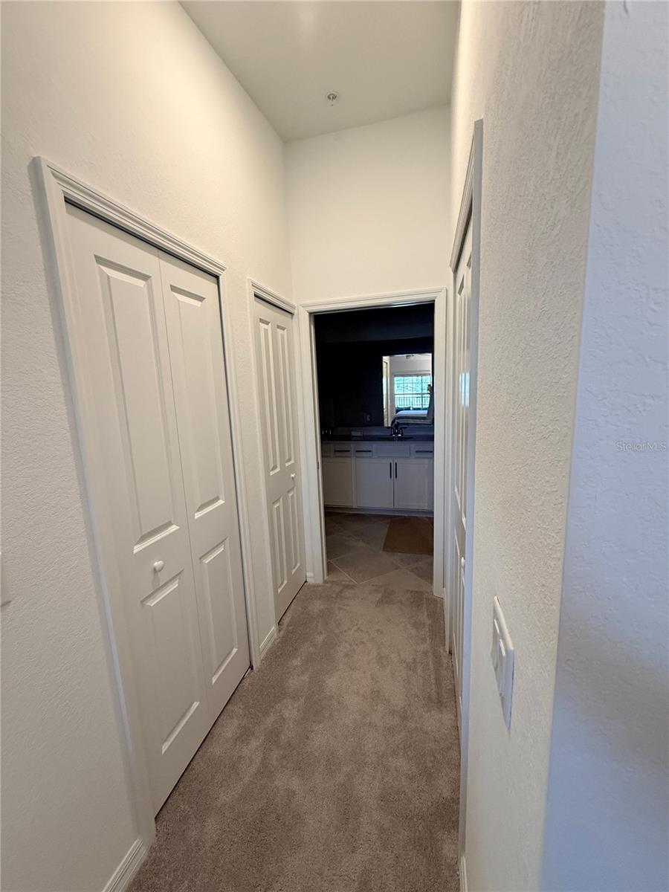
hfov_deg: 85.7
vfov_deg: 102.1
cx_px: 334
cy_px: 446
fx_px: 361
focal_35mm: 14
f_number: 2.2
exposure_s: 1/120
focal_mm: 2.22
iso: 320
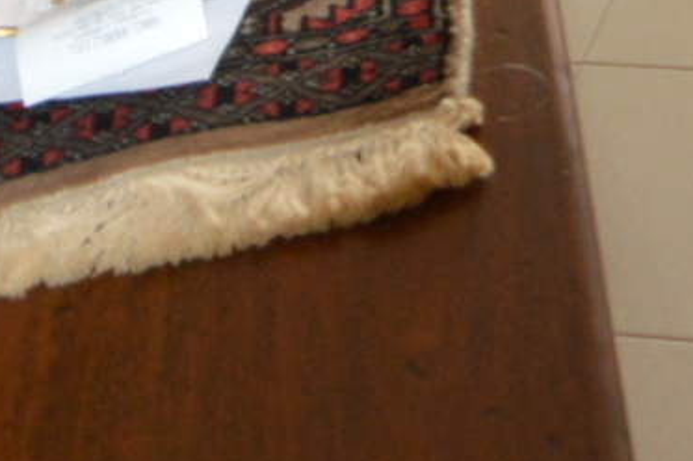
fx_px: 1981
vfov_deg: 9.4
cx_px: 955
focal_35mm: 103
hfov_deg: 18.2
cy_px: -1056
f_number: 3.5
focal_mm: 10
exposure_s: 1/60
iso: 400
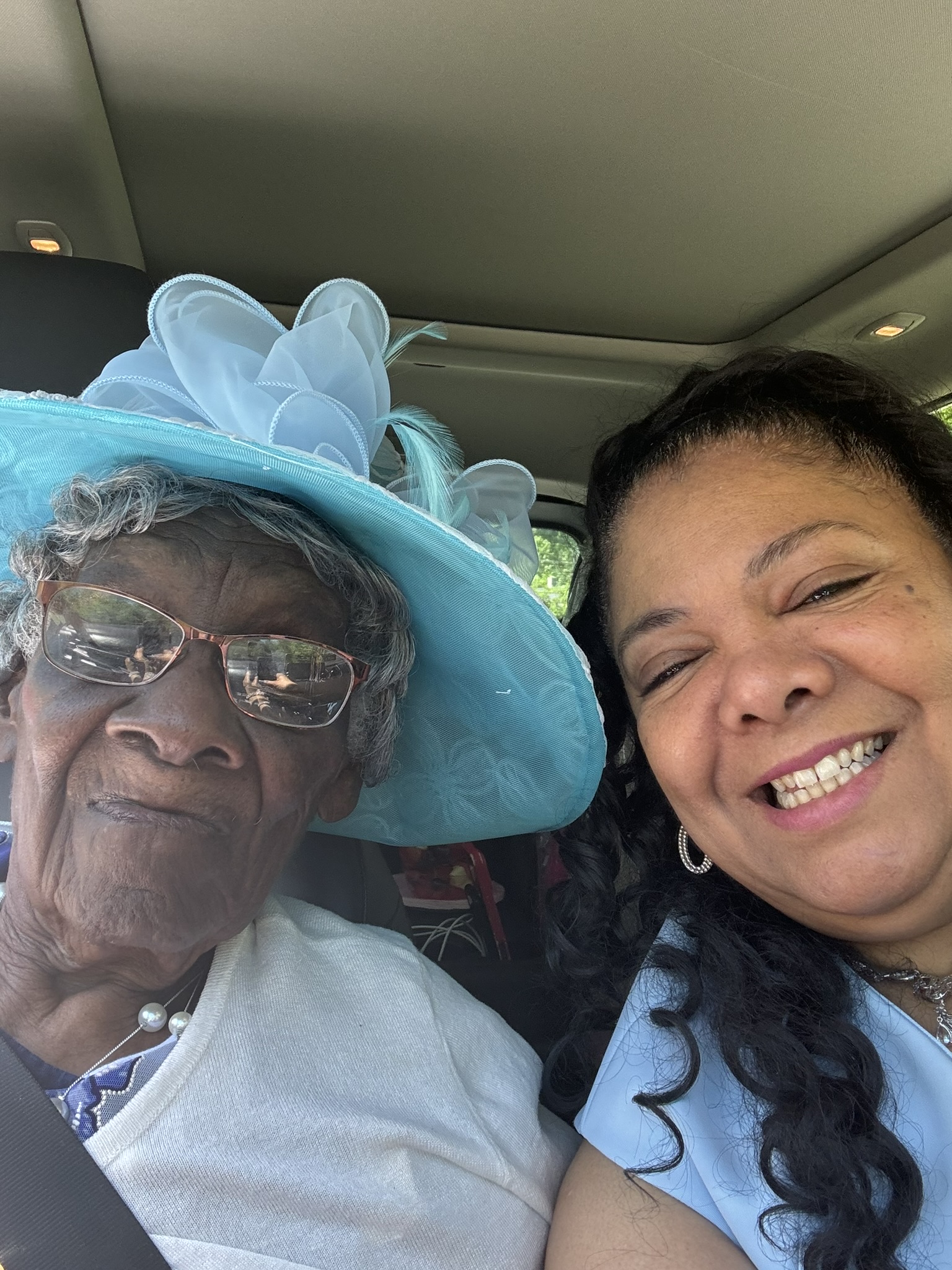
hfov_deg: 46.8
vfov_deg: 60.0
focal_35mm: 30
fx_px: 1100
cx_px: 476
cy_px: 635
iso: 64
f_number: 1.9
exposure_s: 1/121
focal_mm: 2.69
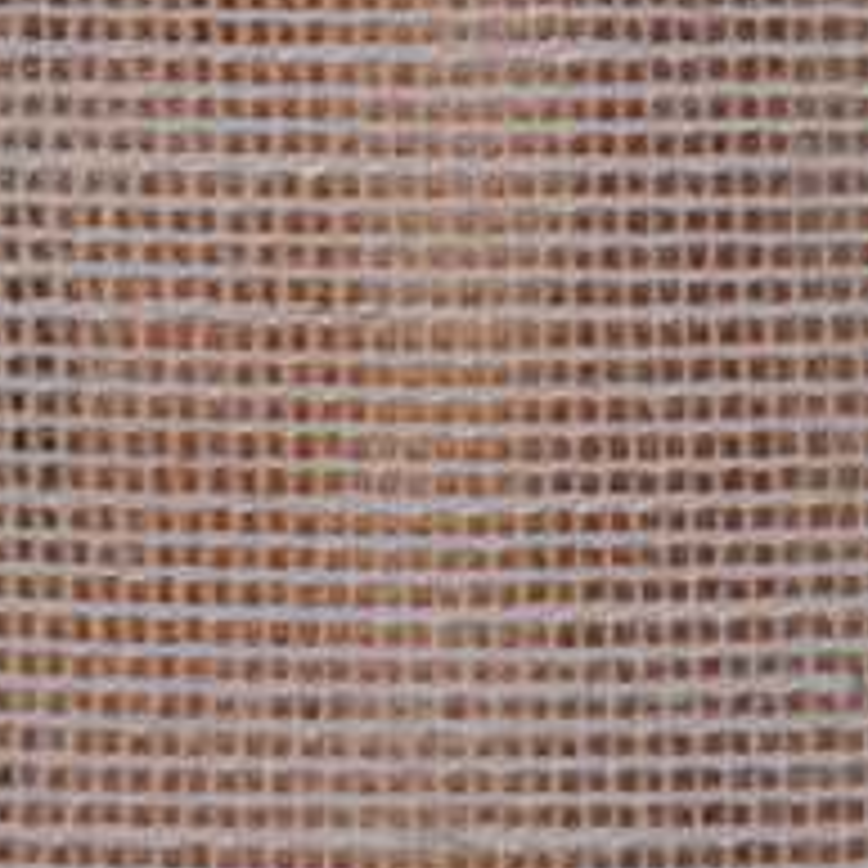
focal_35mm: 445
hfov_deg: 3.9
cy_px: 603
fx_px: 12617
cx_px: -810
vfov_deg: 3.9
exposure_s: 1/60
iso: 100
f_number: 25
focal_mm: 85
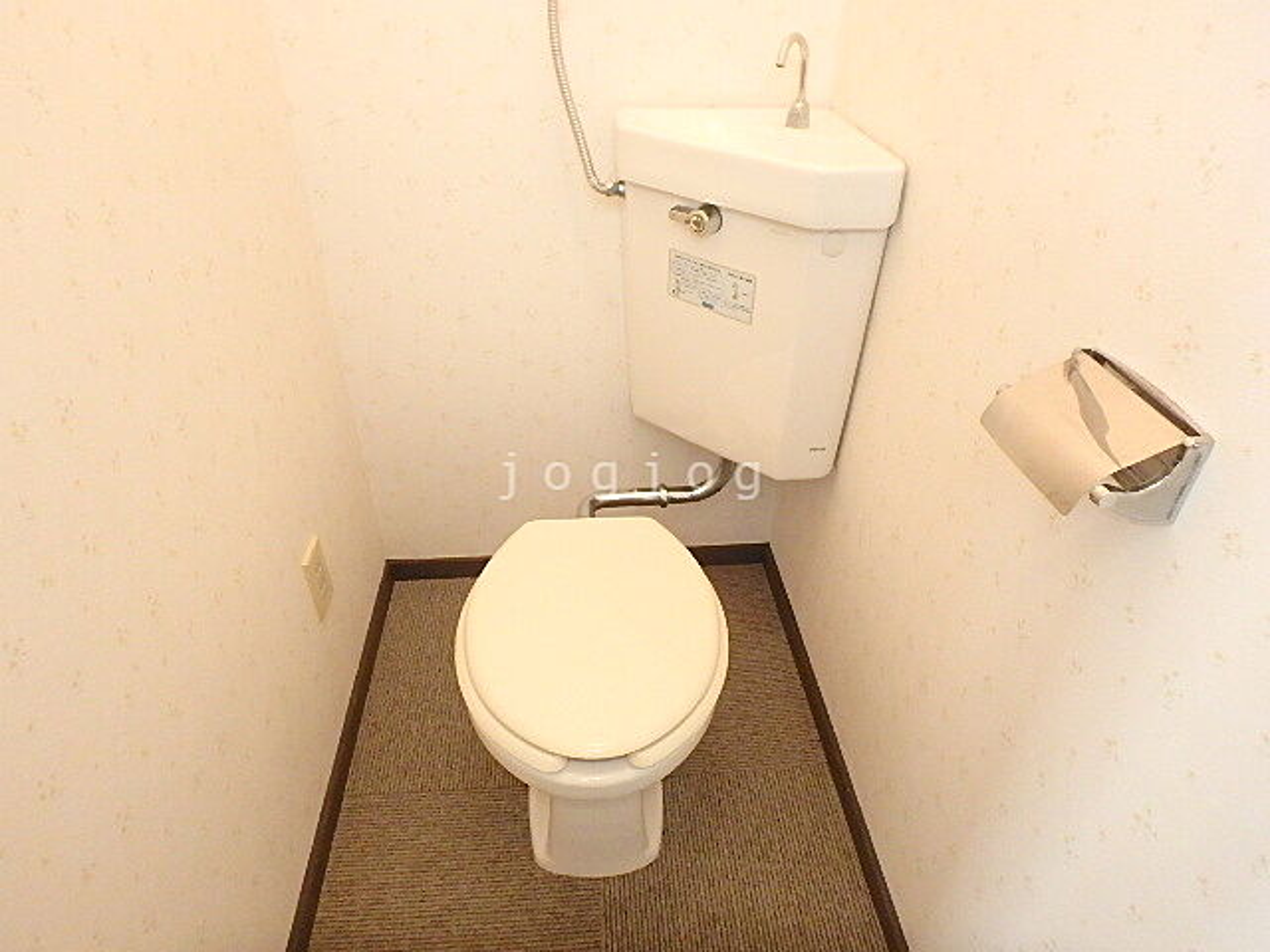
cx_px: 635
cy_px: 476
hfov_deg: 79.0
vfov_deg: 63.4
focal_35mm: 21
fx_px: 770
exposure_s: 1/30
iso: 1000
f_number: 3.5
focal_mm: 3.7
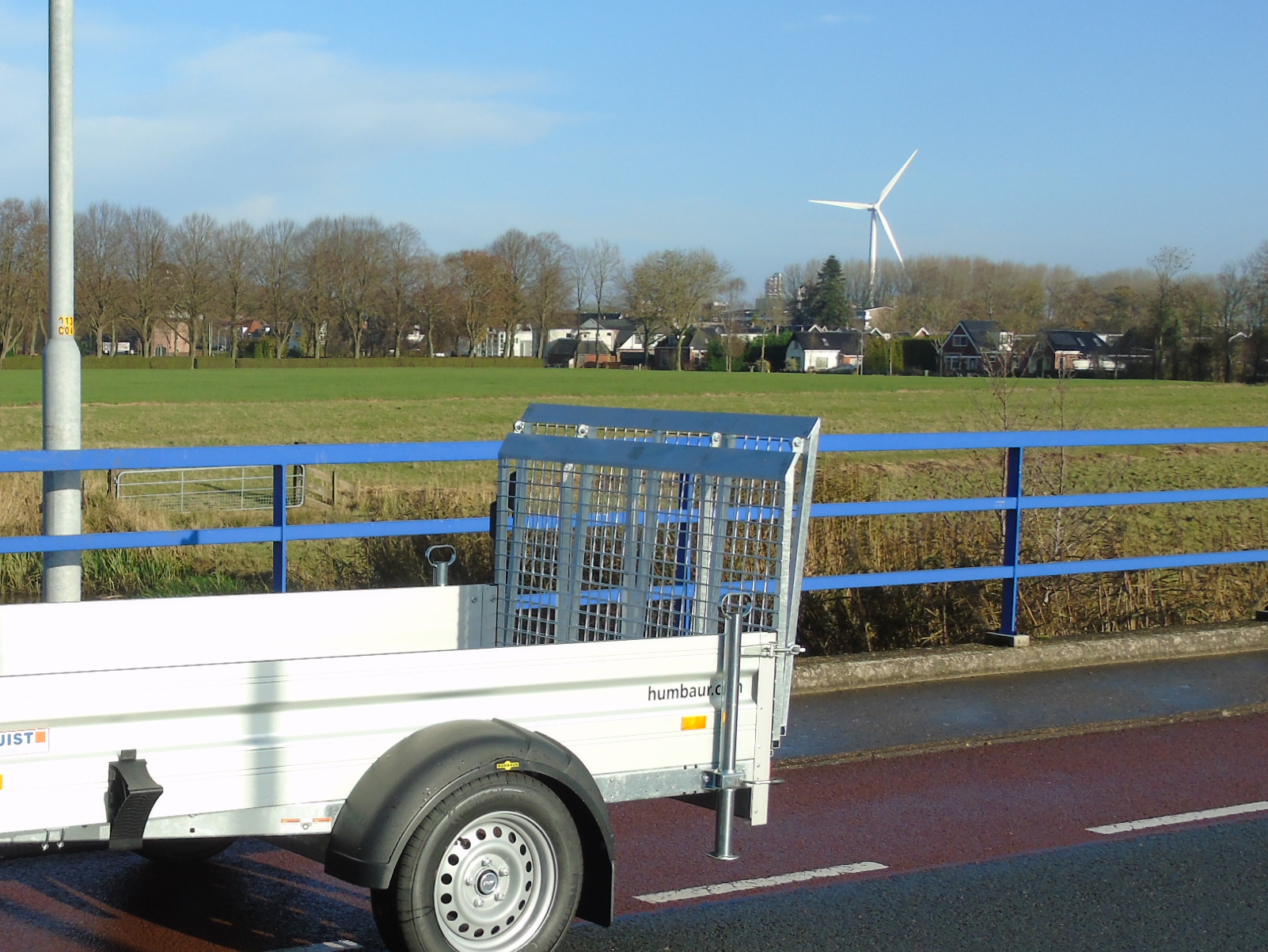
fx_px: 2015
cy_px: 635
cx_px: 273
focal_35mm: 55
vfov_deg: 26.4
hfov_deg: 34.0
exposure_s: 1/640
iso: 80
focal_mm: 6.1
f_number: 3.8
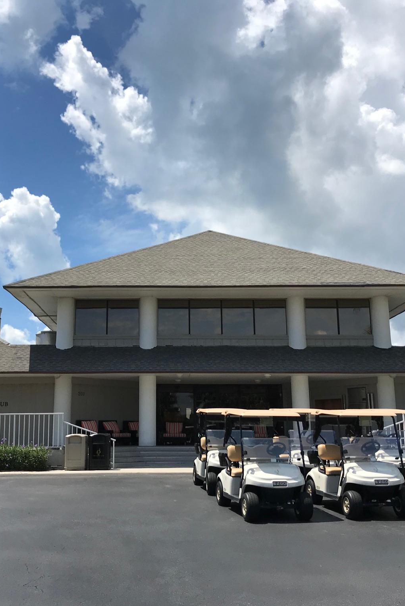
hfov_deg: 34.1
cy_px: 304
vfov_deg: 49.5
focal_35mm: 39
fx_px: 658
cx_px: 162
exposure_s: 1/3831
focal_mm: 3.99
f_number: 1.8
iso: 20
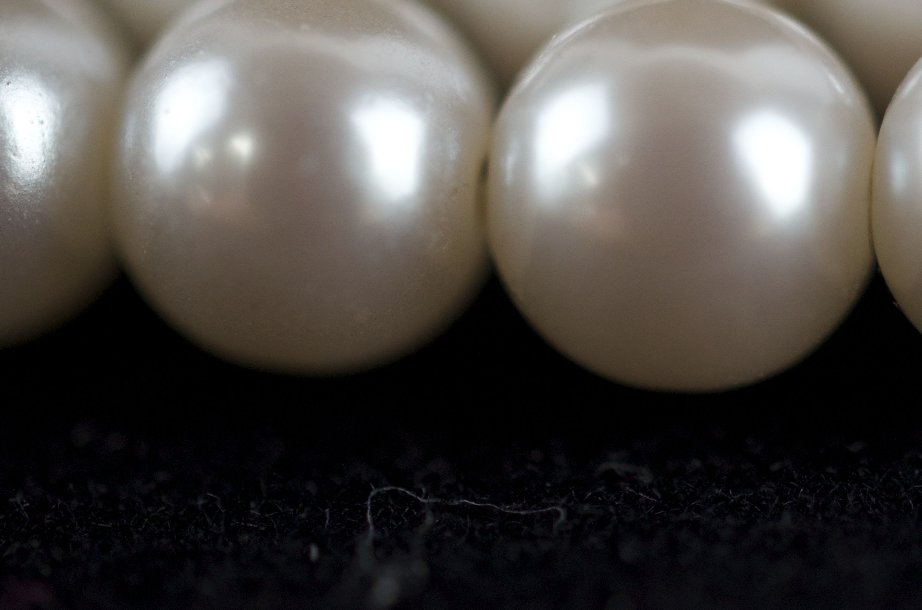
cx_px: 702
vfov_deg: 13.5
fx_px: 2581
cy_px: 173
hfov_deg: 20.1
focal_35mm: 101
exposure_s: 1/125
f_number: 4.2
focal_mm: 40
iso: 800
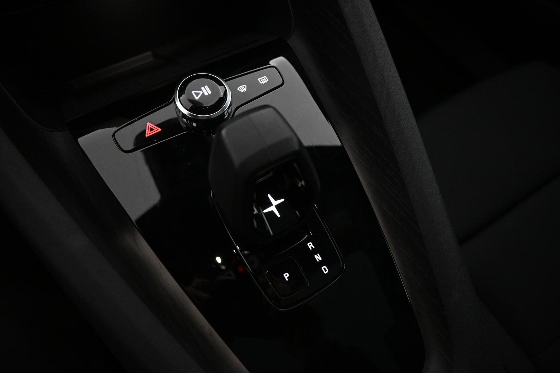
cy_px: 186
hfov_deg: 73.7
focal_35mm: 24
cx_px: 280
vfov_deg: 53.1
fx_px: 373
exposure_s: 1/40
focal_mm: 16
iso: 1600
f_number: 3.5
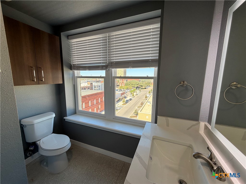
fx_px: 99
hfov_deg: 102.1
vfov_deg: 85.7
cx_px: 123
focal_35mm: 14
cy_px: 92
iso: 40
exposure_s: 1/120
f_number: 2.2
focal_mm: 2.22
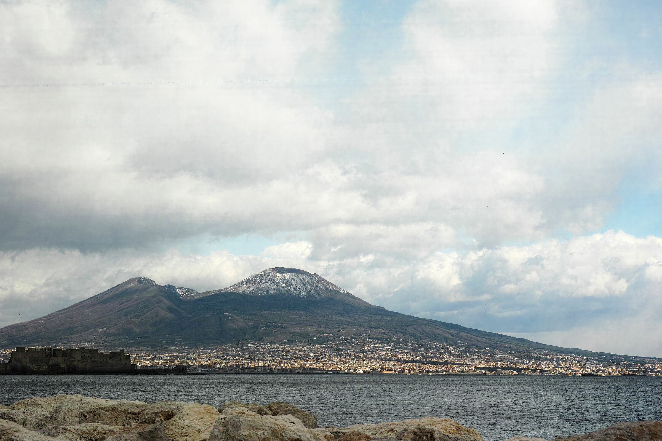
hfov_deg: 27.0
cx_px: 331
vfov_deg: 18.2
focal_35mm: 75
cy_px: 220
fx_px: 1379
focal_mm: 50
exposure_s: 1/1250
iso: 200
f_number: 6.3
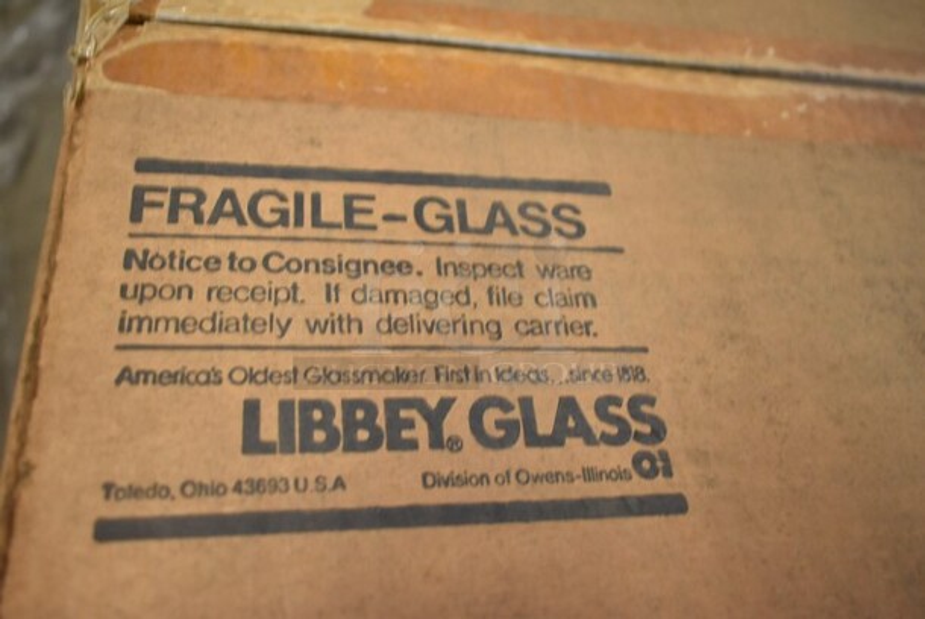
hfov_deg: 57.2
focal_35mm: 33
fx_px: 849
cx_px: 462
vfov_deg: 40.1
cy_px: 310
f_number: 3.8
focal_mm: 22
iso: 2000
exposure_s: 1/125
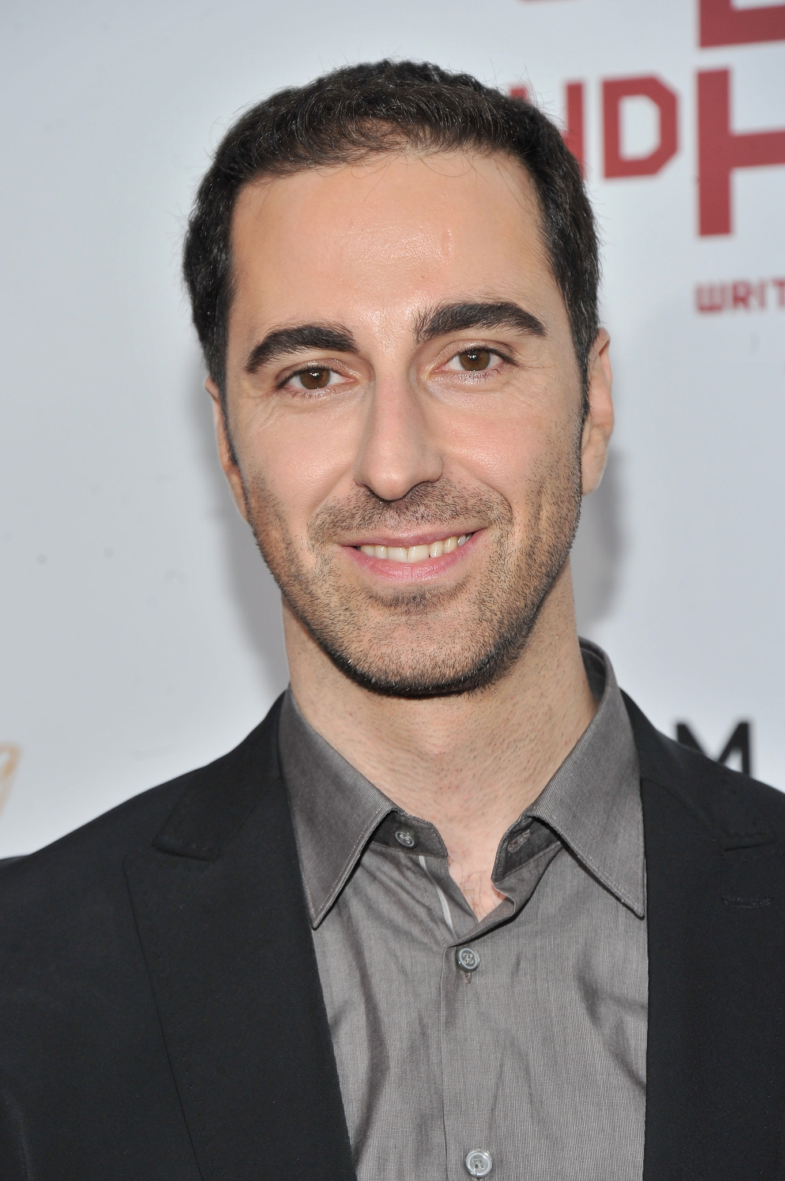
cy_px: 590
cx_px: 392
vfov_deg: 13.7
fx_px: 4914
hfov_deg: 9.1
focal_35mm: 150
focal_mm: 150
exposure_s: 1/160
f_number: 7.1
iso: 320
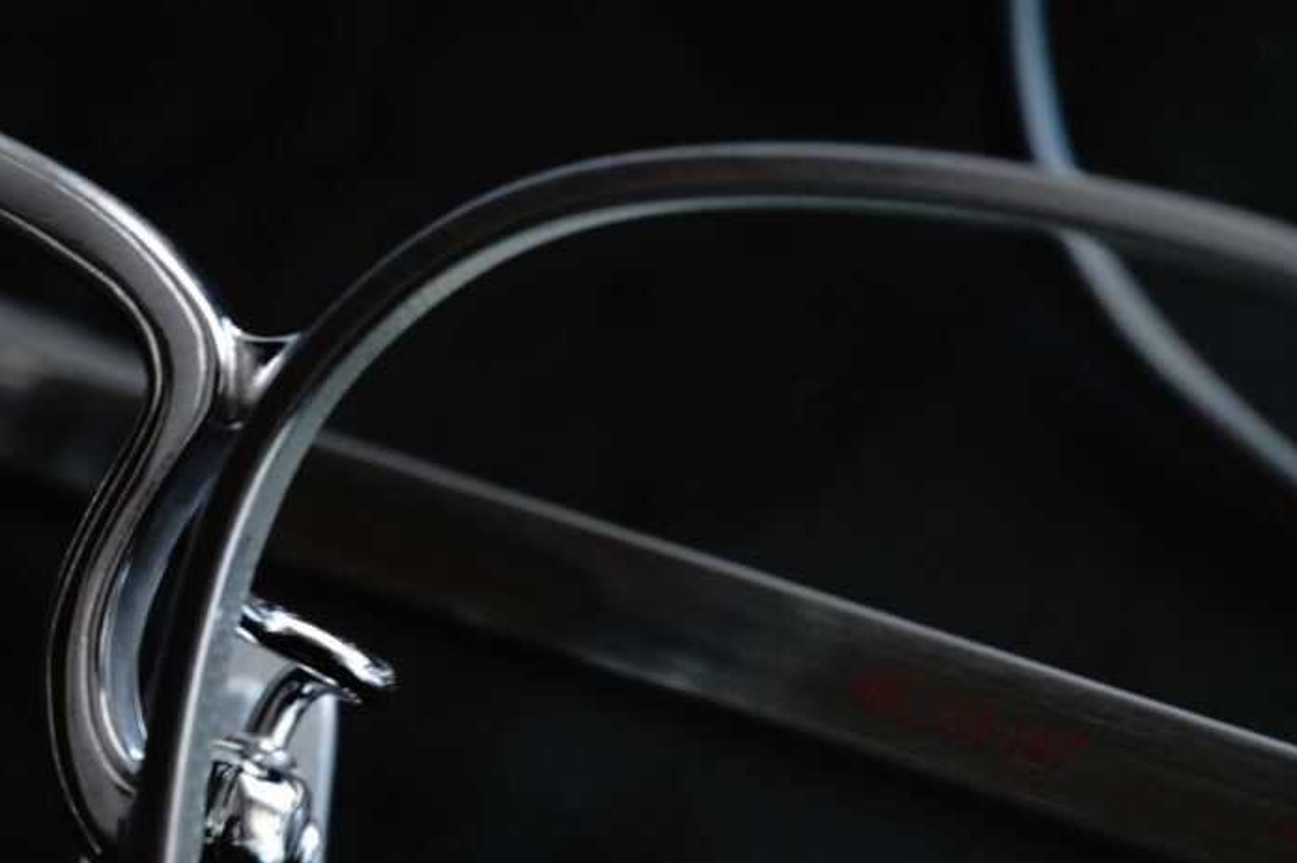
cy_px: 300
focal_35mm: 144
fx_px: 5185
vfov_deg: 9.5
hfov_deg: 14.0
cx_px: -62
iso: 2000
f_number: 5.6
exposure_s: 1/50
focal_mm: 65
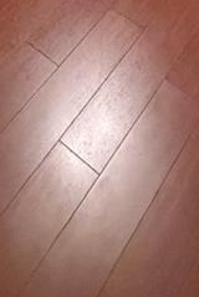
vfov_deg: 15.2
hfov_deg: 18.7
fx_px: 603
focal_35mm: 73
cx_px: 132
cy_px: -415
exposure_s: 1/60
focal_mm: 2.22
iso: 1000
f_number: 2.2
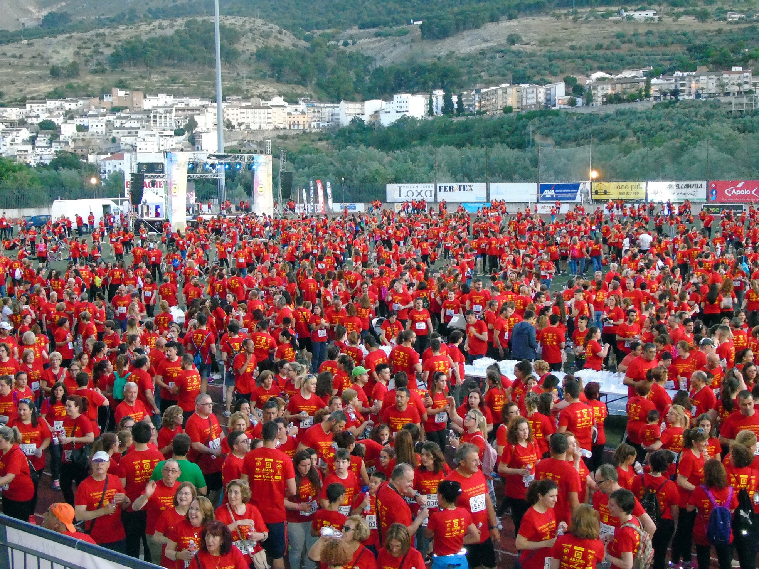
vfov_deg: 31.5
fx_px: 1008
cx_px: 380
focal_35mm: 46
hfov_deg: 41.2
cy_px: 284
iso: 1000
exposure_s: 1/50
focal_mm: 8.2
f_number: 4.1
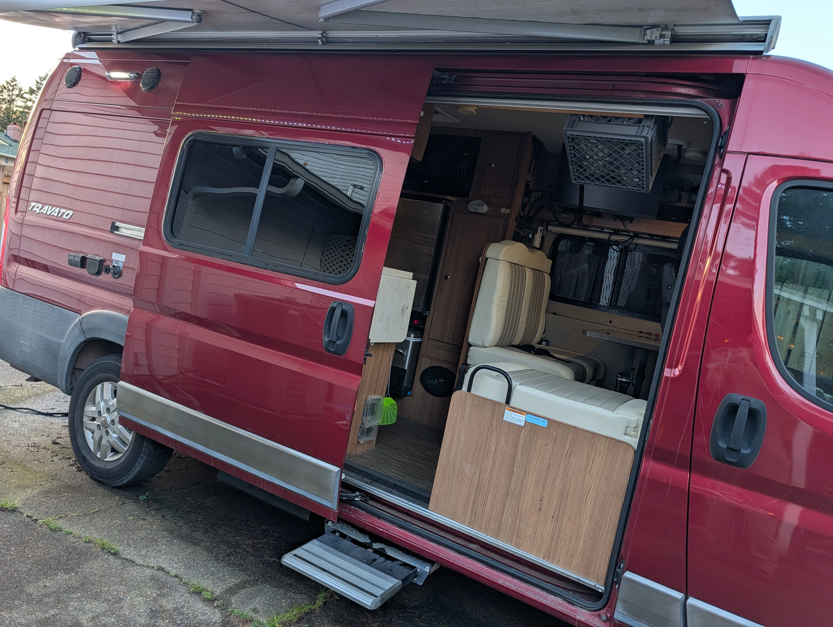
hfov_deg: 71.5
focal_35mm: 24
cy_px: 314
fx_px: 578
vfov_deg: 56.9
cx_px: 416
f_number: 1.68
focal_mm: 6.9
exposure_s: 1/33.9
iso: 16
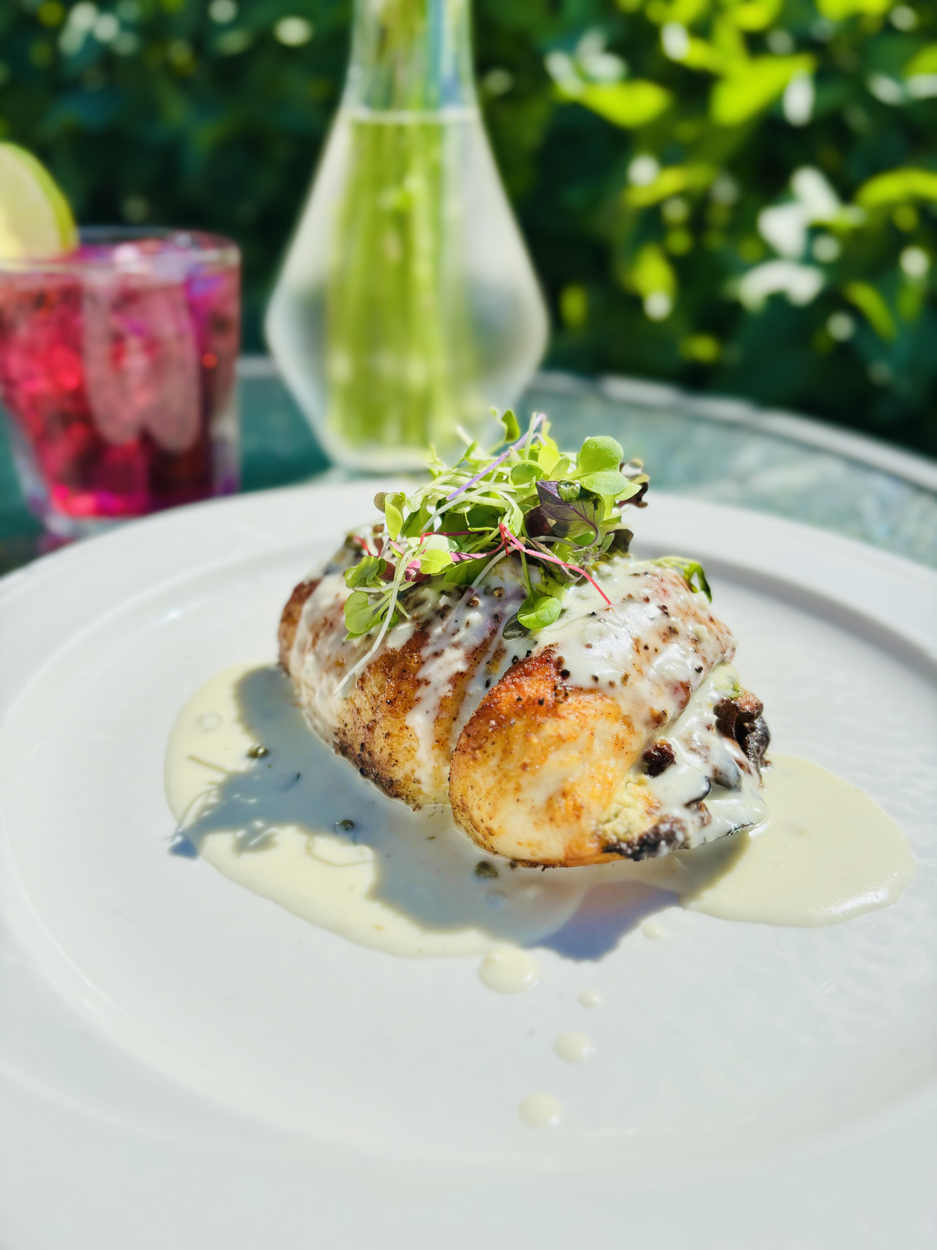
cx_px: 468
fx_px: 938
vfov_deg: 67.3
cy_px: 625
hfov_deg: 53.1
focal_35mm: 26
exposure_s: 1/7692
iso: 50
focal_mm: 5.96
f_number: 1.6
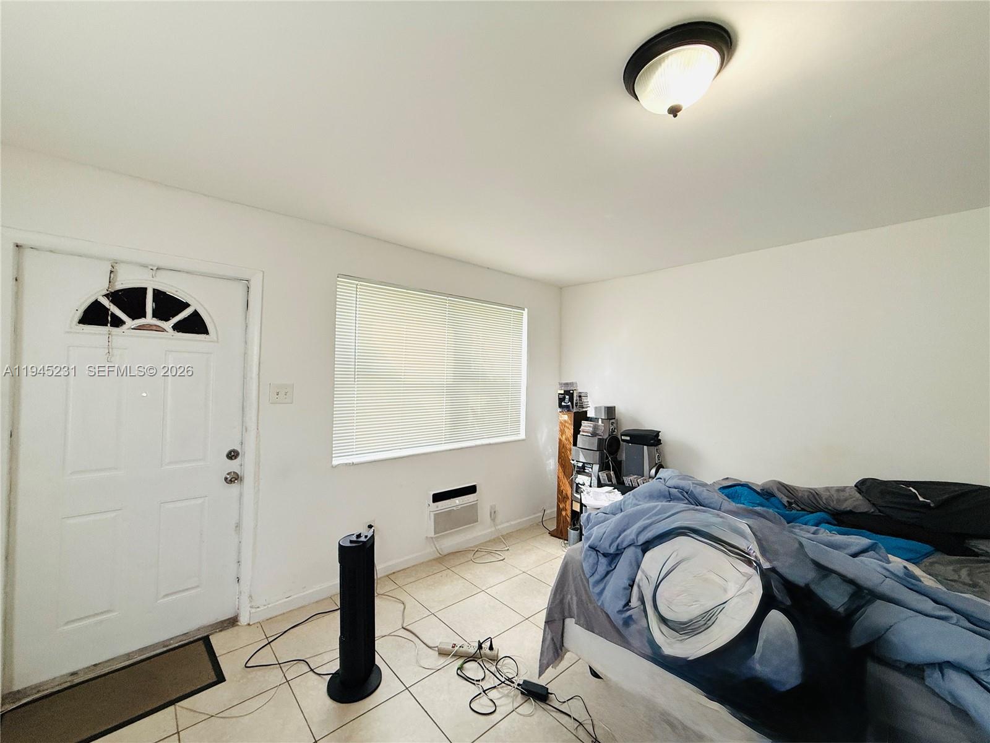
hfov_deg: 102.1
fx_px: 400
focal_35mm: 14
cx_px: 495
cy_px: 372
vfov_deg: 85.7
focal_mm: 2.22
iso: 160
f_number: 2.2
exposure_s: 1/120
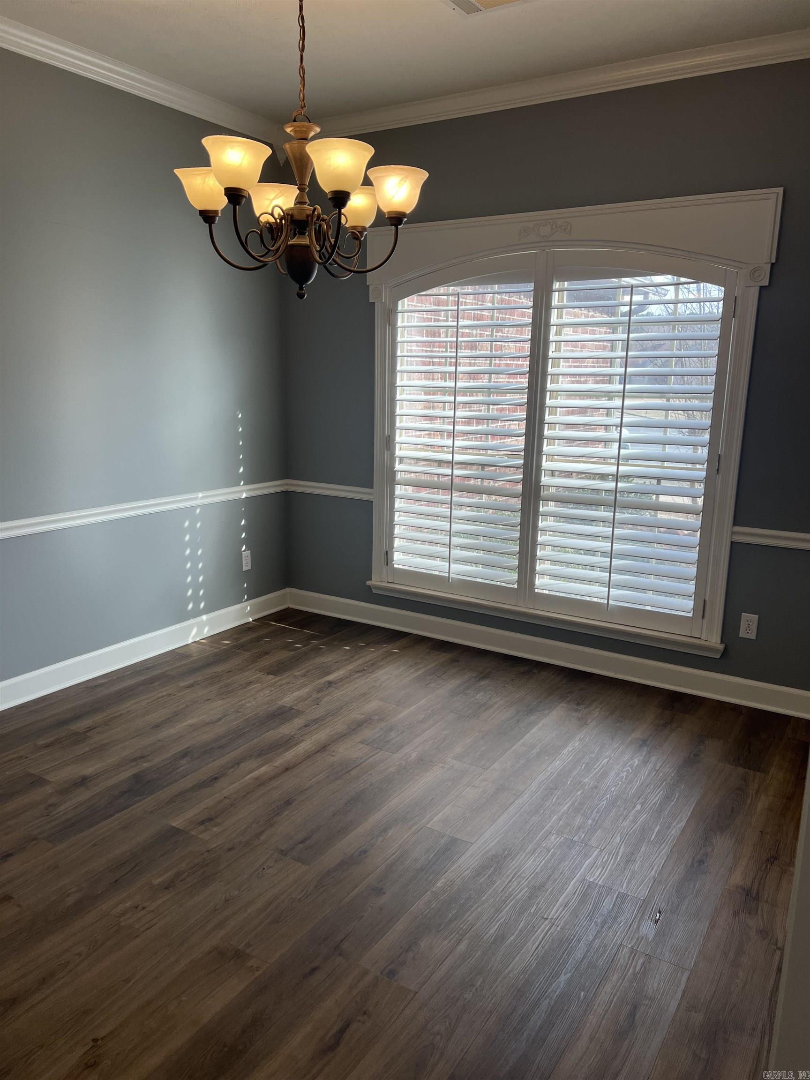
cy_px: 540
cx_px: 405
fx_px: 811
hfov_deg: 53.1
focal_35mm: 26
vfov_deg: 67.3
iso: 50
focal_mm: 5.7
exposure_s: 1/275
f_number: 1.5
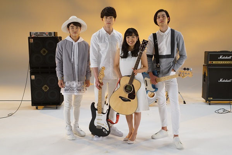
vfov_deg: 31.2
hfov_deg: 45.4
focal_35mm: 43
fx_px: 277
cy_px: 78
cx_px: 116
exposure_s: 1/80
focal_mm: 43
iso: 2500
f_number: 6.3
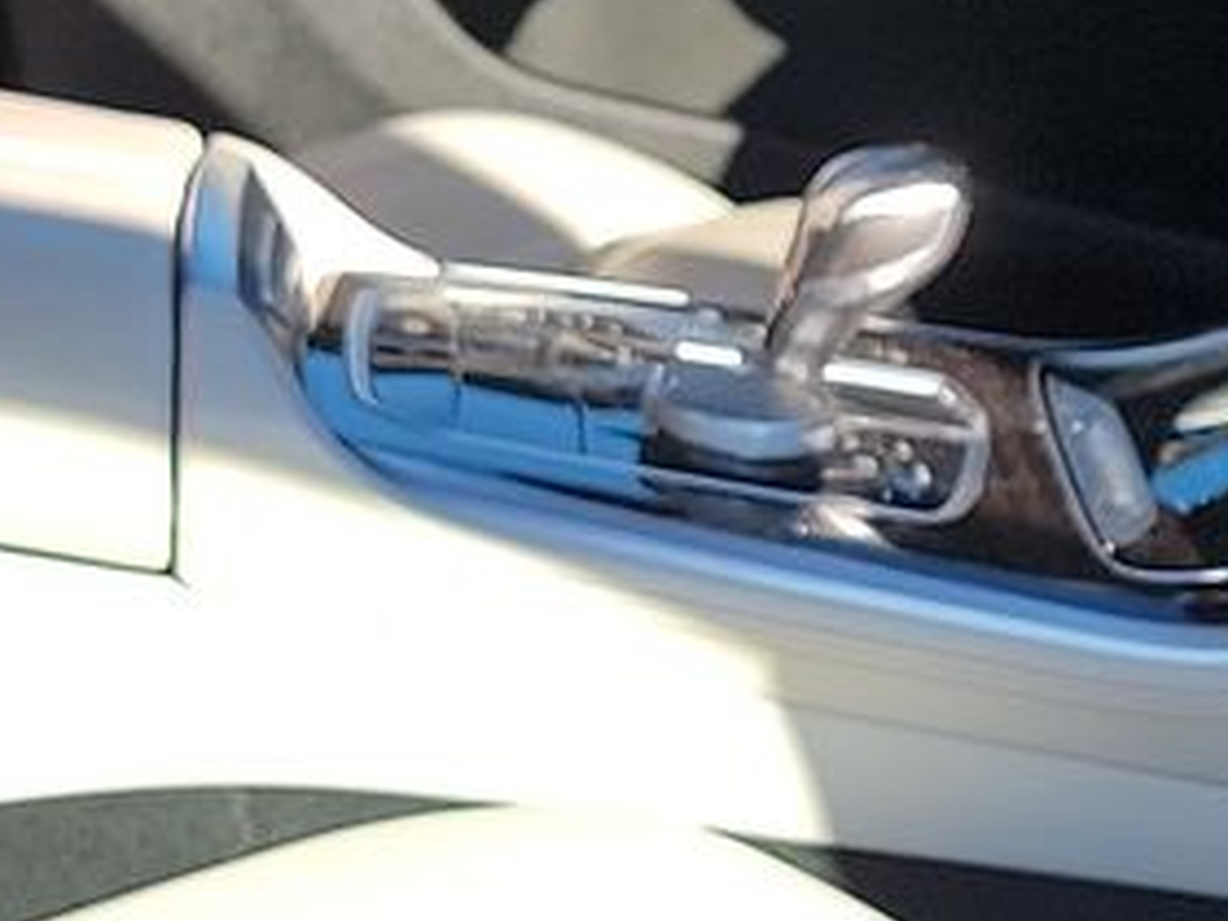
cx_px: 1079
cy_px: 715
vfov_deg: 10.8
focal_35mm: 137
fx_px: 4860
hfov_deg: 14.3
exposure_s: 1/281
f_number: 1.8
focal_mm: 6.7
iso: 50
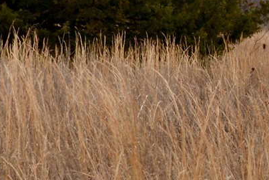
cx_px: 488
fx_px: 1585
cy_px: 67
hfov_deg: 9.2
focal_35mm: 212
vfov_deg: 6.5
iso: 320
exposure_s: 1/200
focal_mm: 42
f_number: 11
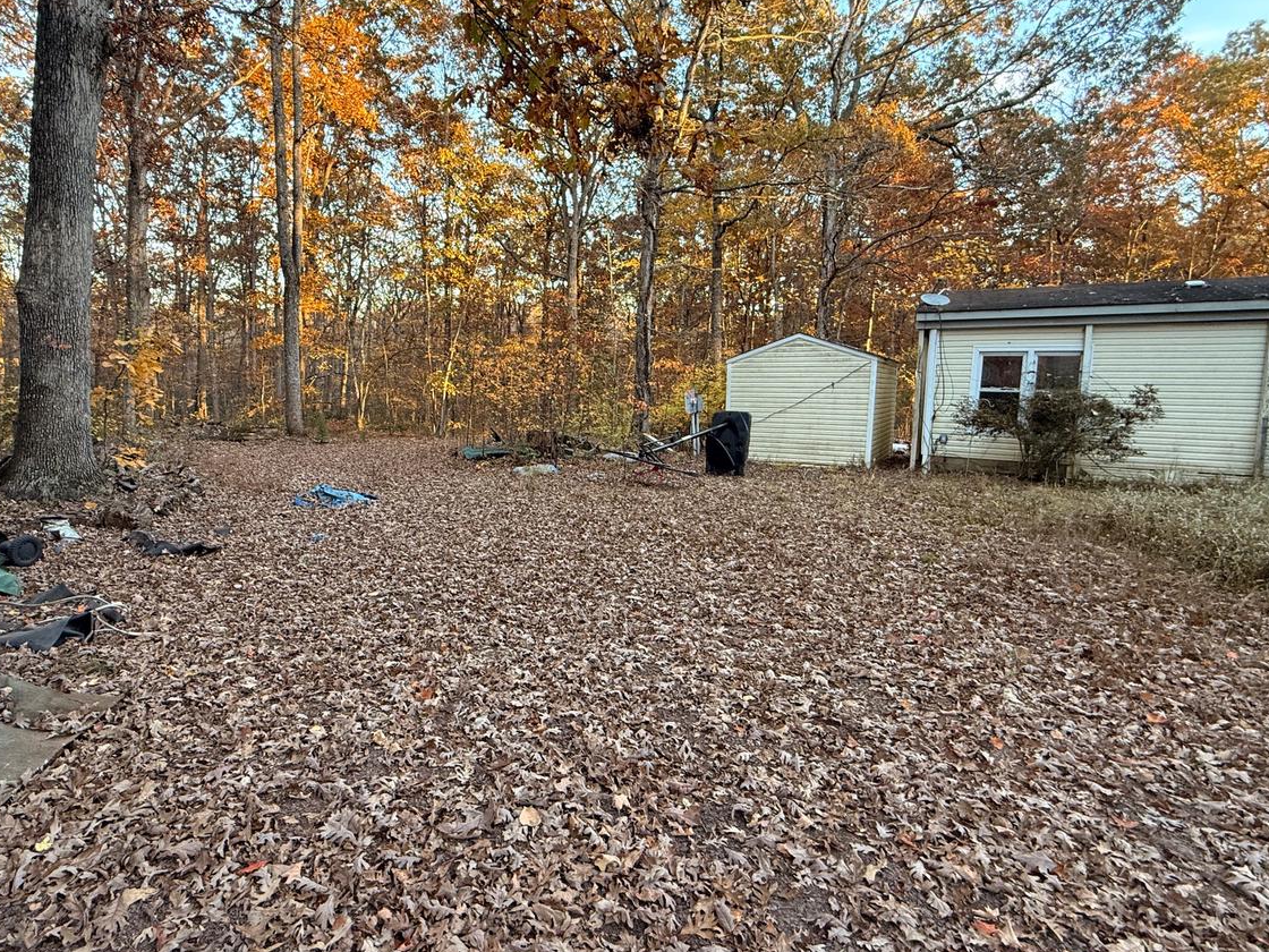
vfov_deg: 71.6
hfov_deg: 87.3
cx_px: 550
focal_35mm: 18
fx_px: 660
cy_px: 453
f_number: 2.2
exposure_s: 1/99
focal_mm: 2.22
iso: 200
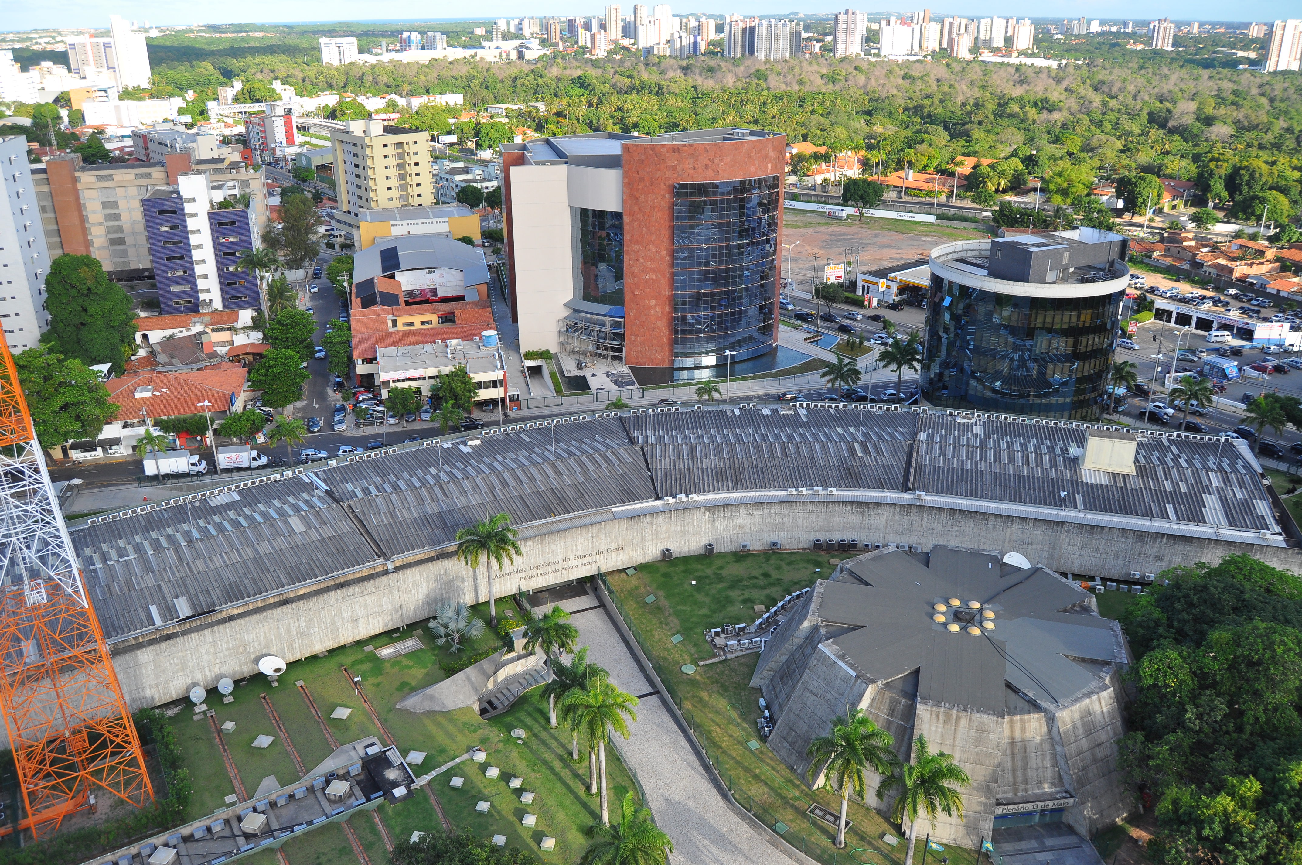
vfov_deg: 47.8
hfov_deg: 67.4
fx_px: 975
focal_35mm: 27
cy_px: 432
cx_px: 651
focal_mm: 18
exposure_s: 1/500
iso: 250
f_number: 5.6
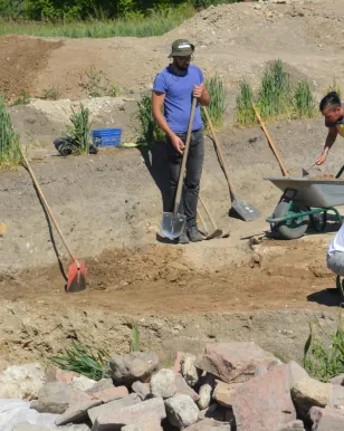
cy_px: 183
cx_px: 264
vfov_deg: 13.3
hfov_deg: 10.6
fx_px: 1847
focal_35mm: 145
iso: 100
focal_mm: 55
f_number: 9
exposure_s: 1/320
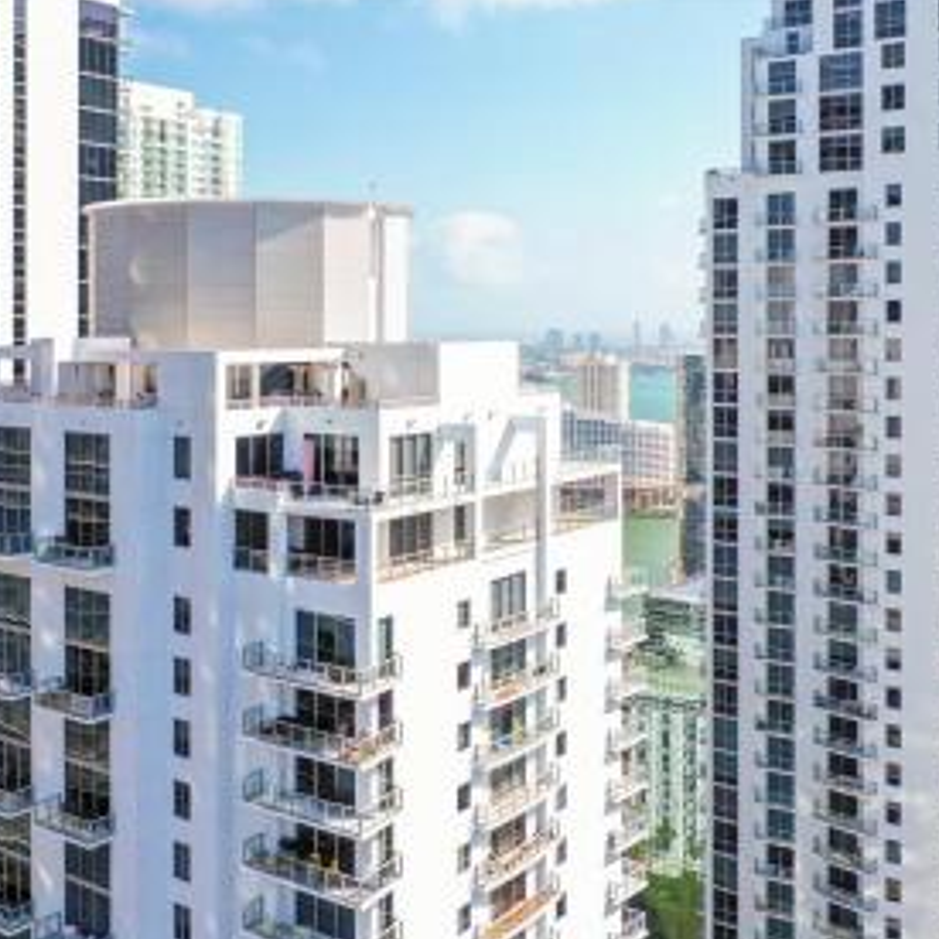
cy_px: 495
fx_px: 1197
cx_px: 417
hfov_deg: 42.8
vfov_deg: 42.8
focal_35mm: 39
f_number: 3.2
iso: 100
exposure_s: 1/120
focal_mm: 10.26
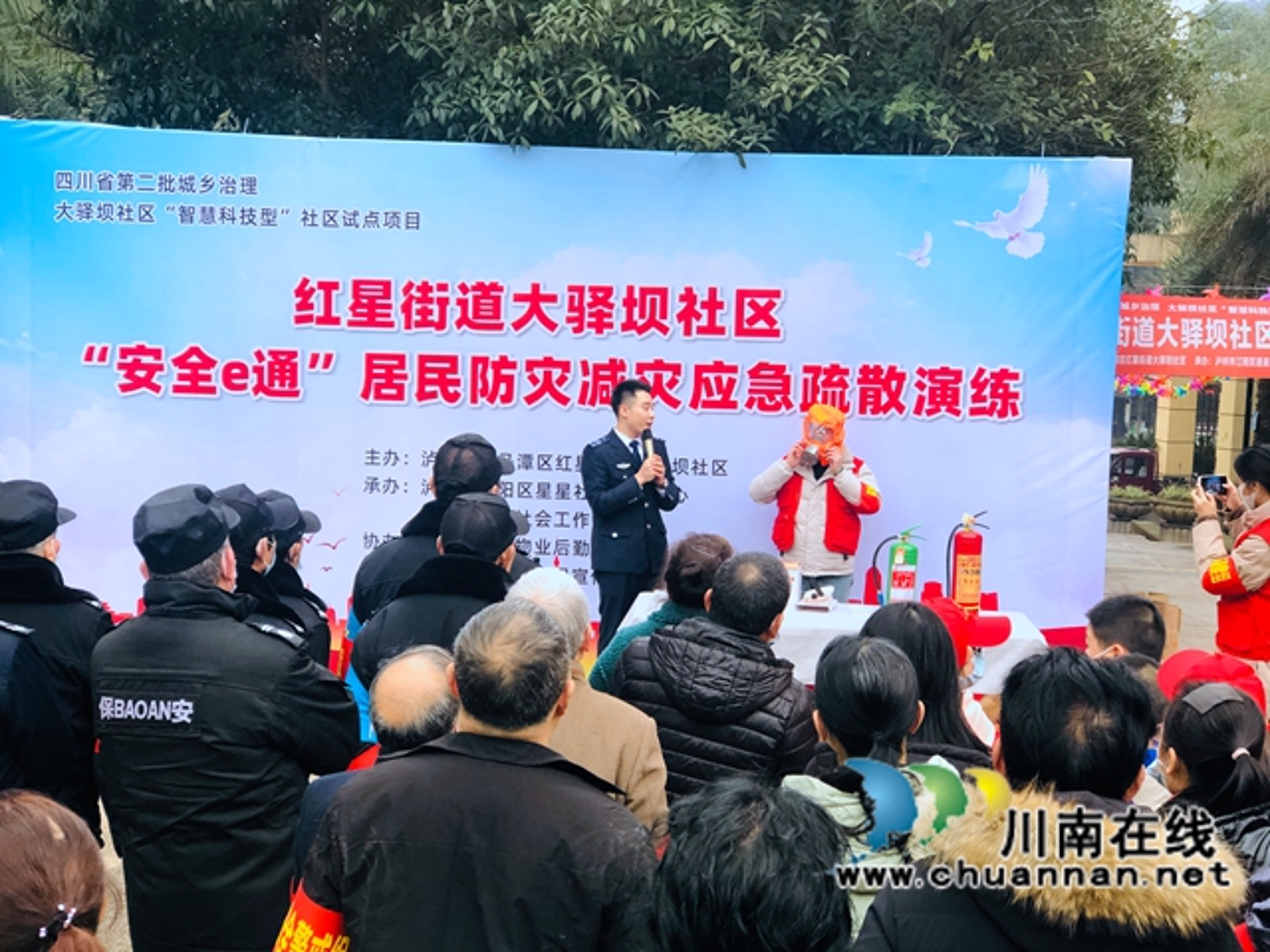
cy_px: 476
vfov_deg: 25.7
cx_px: 635
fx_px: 2091
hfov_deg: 33.8
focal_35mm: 57
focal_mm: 6.6
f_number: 2.8
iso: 25
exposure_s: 1/40
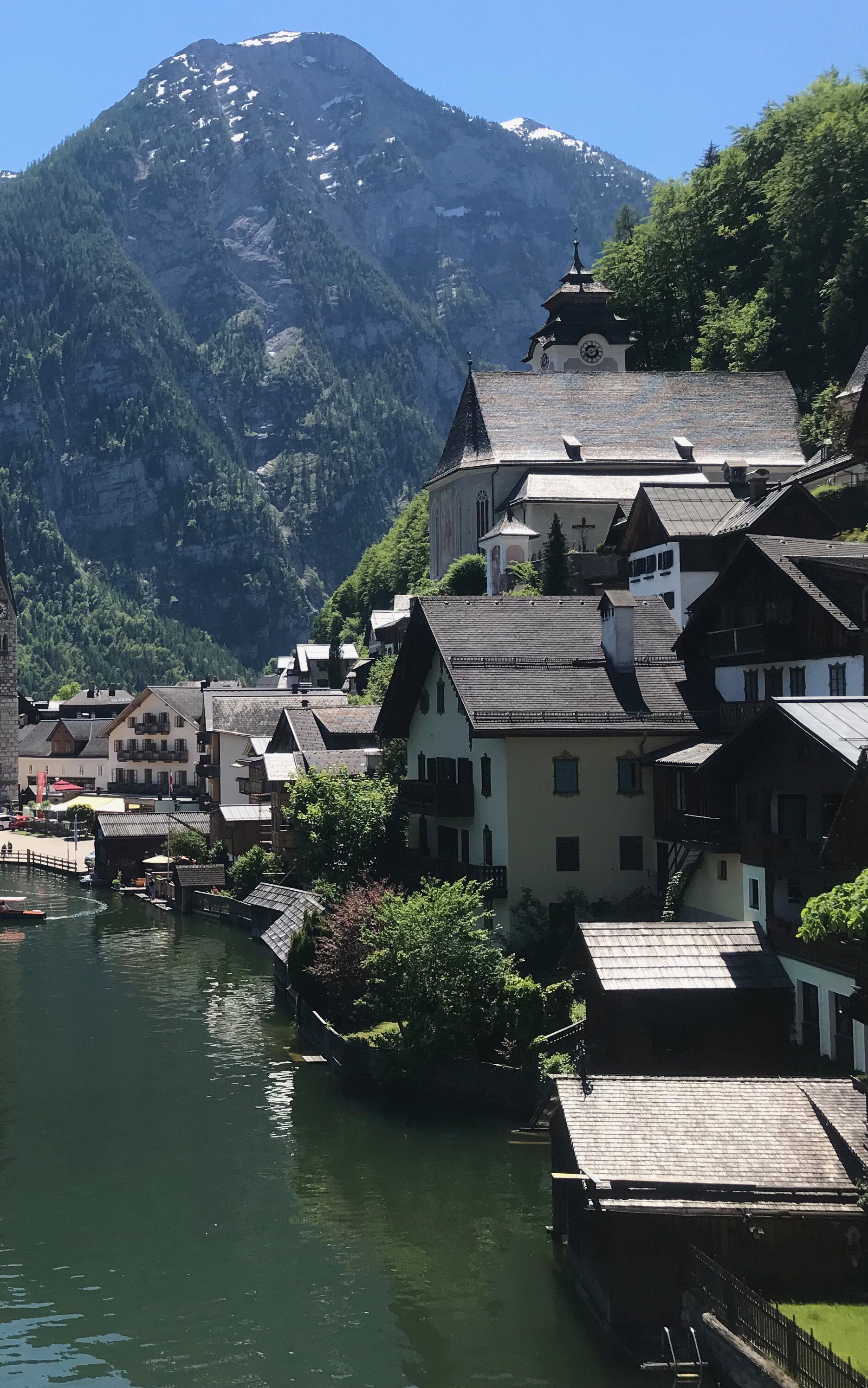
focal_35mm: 40
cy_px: 688
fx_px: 1514
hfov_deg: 30.6
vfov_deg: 49.3
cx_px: 96
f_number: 1.8
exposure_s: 1/1473
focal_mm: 3.99
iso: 20
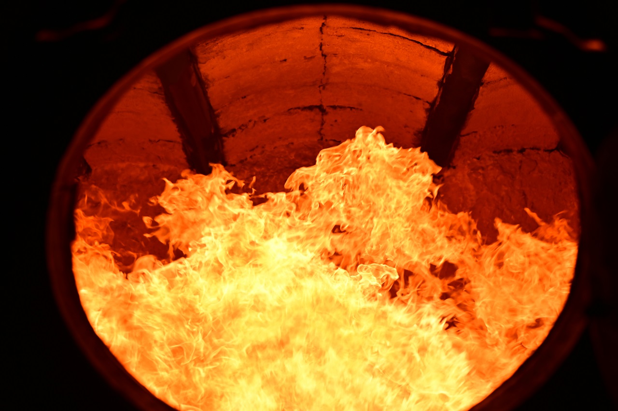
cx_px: 309
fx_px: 1235
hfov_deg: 28.1
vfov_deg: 18.9
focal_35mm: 72
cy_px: 206
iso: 100
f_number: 5.6
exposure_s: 1/500
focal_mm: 72
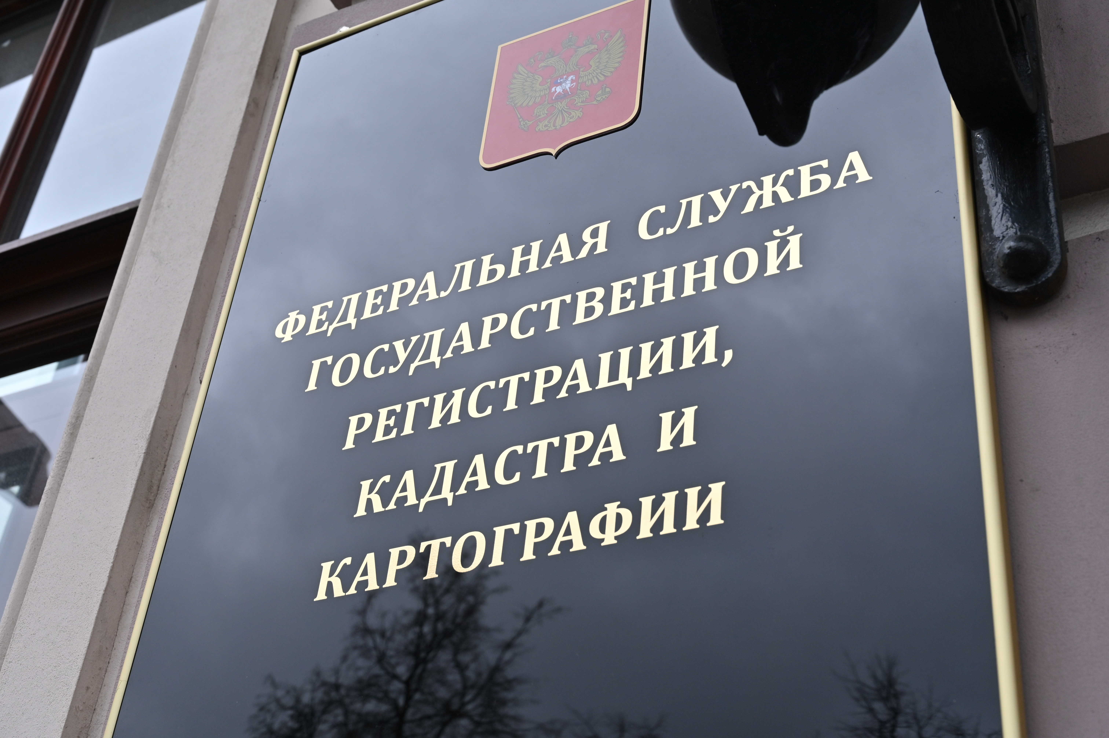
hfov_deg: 40.4
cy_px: 369
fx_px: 1508
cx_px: 554
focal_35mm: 49
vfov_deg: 27.5
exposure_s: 1/400
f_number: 9
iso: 250
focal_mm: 49
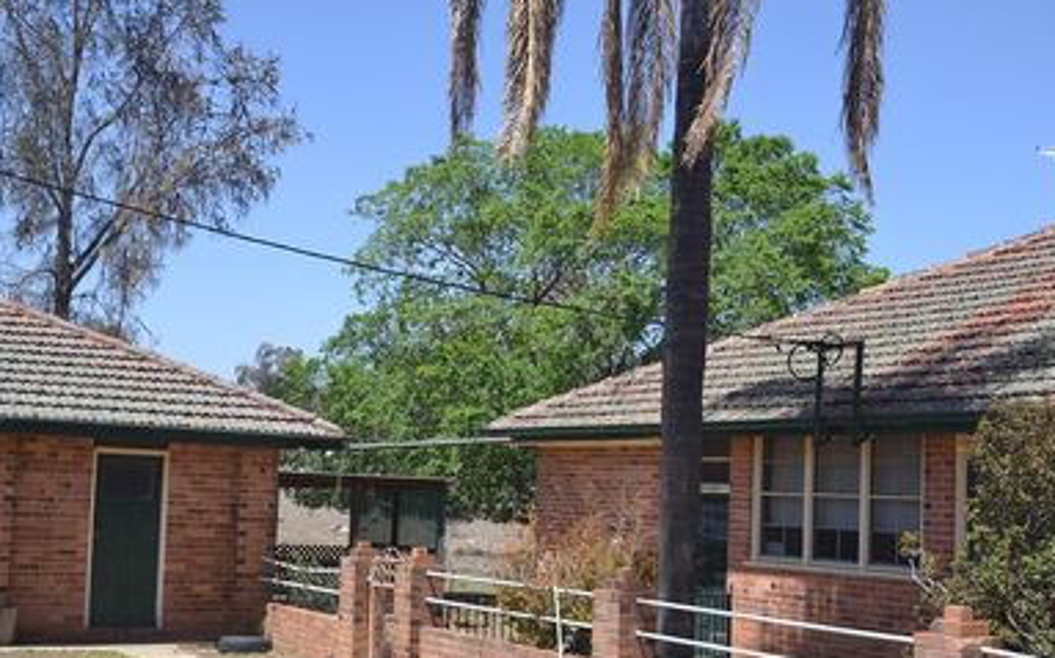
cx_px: 490
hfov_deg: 39.8
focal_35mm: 51
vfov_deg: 25.4
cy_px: 401
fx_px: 1455
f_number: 7.1
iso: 100
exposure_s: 1/200
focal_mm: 27
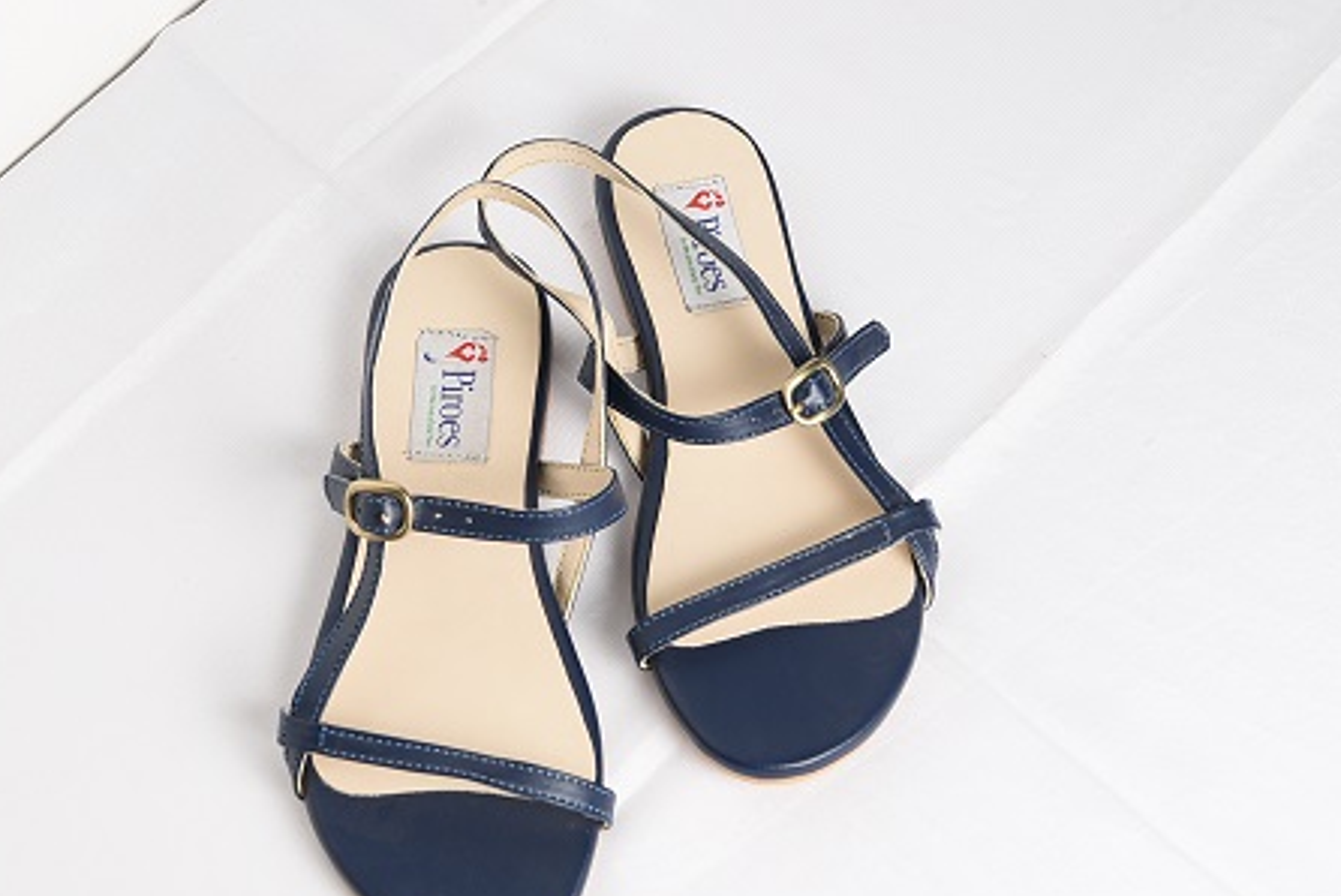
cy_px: 484
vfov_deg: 16.9
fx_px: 3019
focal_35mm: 81
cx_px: 622
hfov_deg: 25.0
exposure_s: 1/200
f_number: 6.3
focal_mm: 60
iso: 200
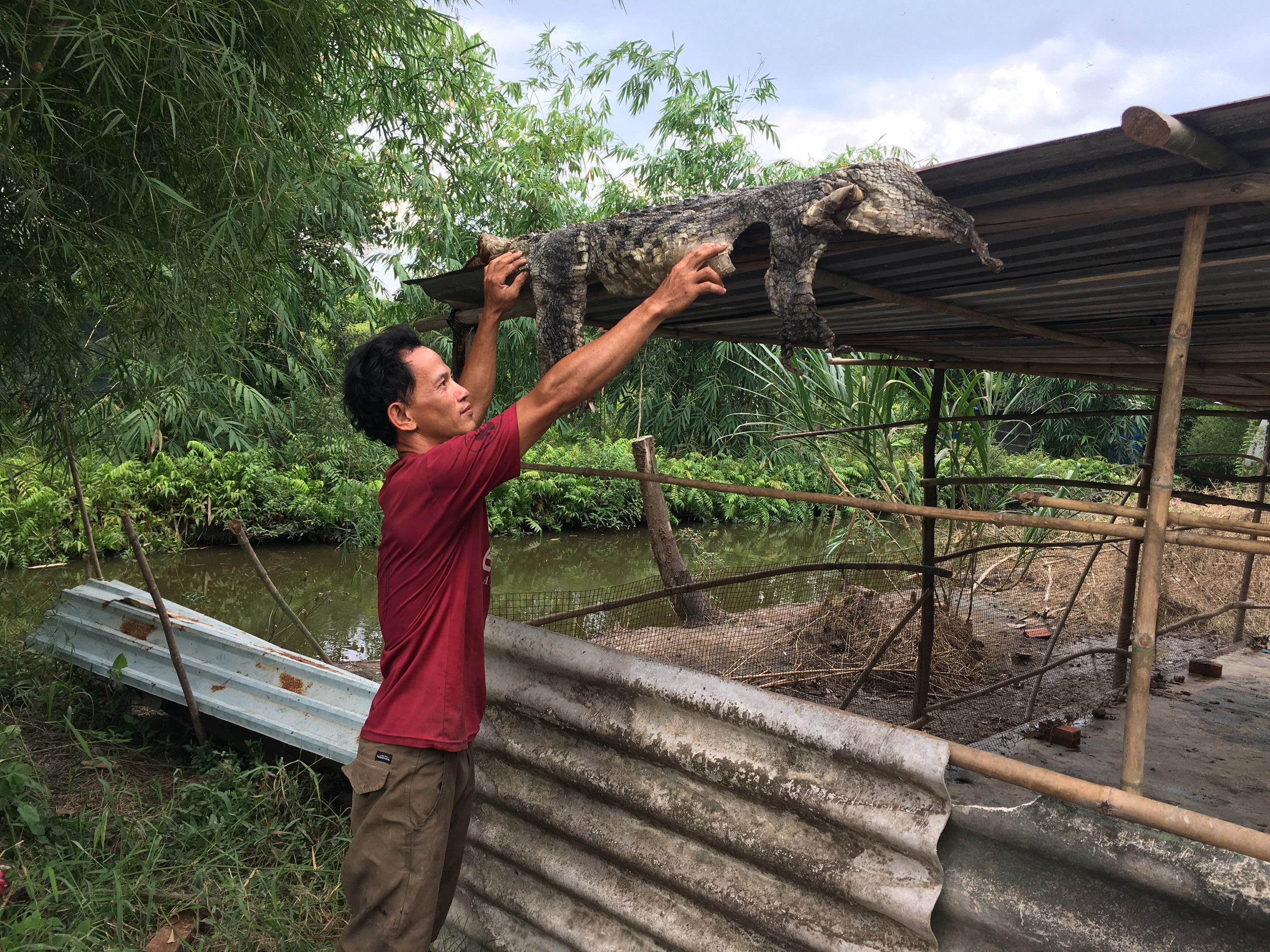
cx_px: 635
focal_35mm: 29
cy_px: 476
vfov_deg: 48.2
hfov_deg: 61.7
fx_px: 1064
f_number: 2.2
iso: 25
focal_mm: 4.15
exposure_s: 1/164
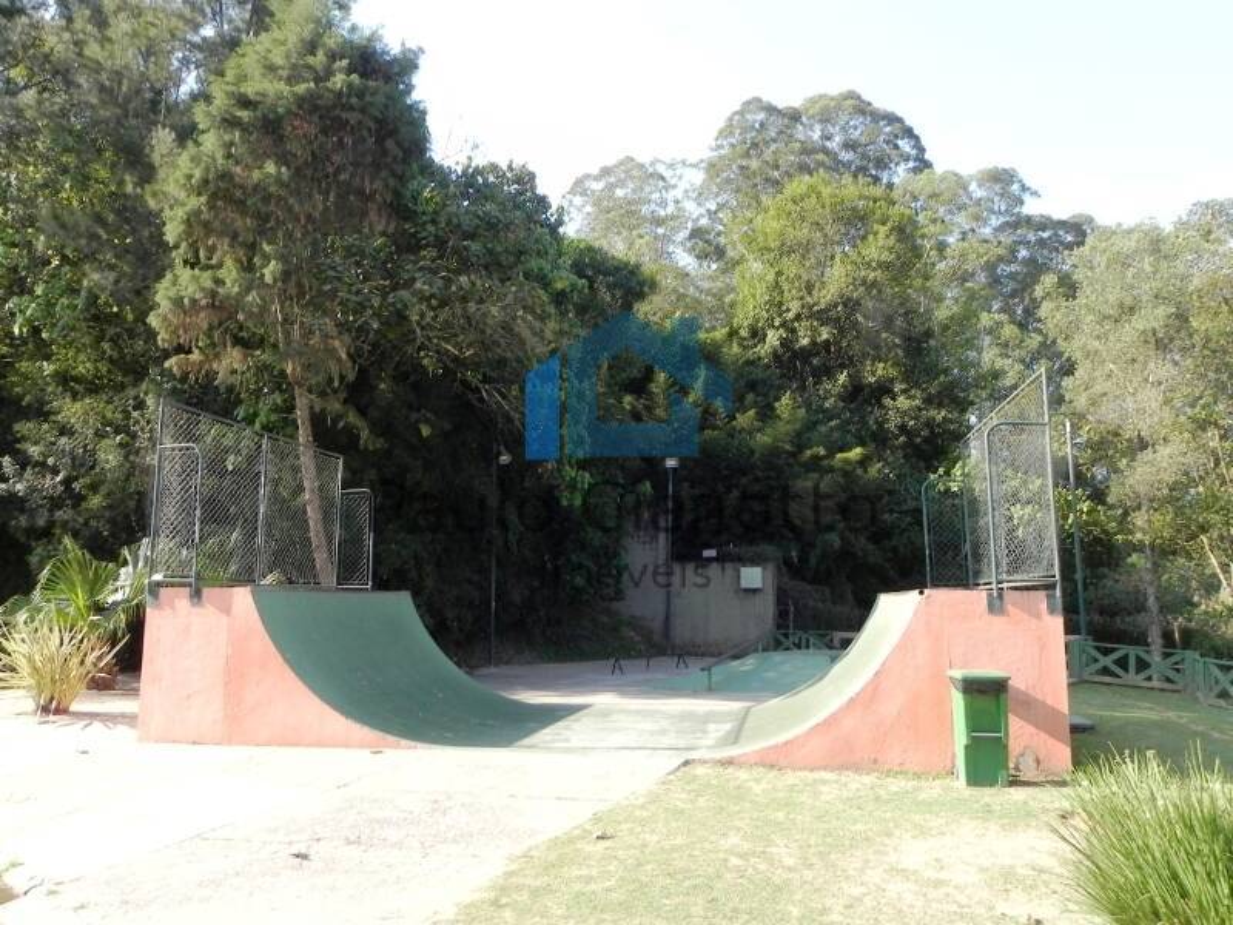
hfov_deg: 67.3
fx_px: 926
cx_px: 616
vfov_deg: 53.1
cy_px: 462
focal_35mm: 26
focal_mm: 4.6
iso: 160
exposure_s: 1/149
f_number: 5
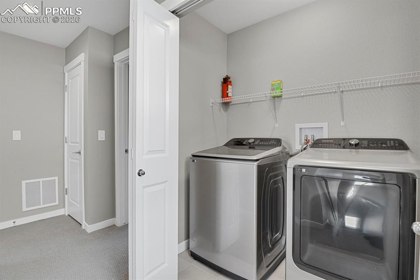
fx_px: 198
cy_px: 140
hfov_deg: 93.3
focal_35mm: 17
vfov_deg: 70.4
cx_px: 210
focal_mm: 17
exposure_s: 1/20
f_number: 8
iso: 6400
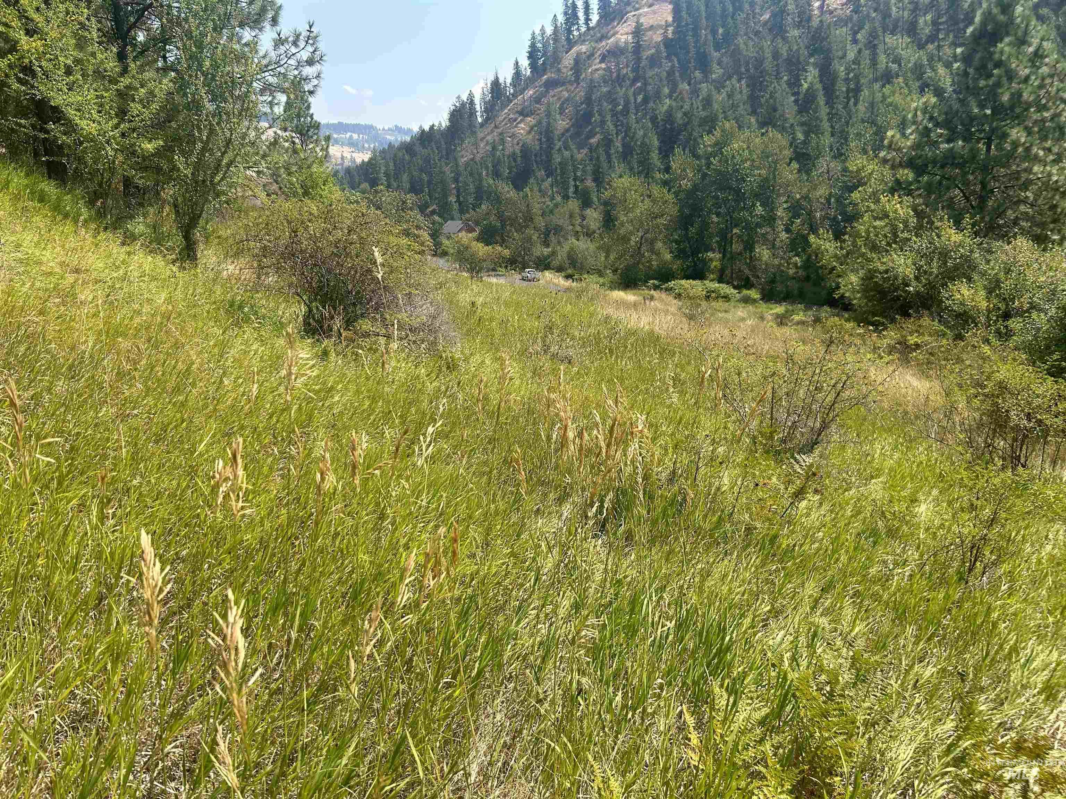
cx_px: 533
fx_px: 801
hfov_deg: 67.3
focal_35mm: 26
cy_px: 400
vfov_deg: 53.1
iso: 50
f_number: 1.5
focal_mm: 5.7
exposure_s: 1/2208
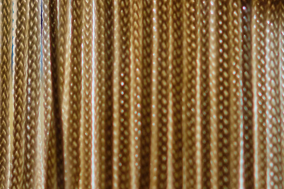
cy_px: 170
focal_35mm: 333
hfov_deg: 6.2
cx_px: 106
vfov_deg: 4.1
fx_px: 2625
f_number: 2
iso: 400
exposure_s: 1/400
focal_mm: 50
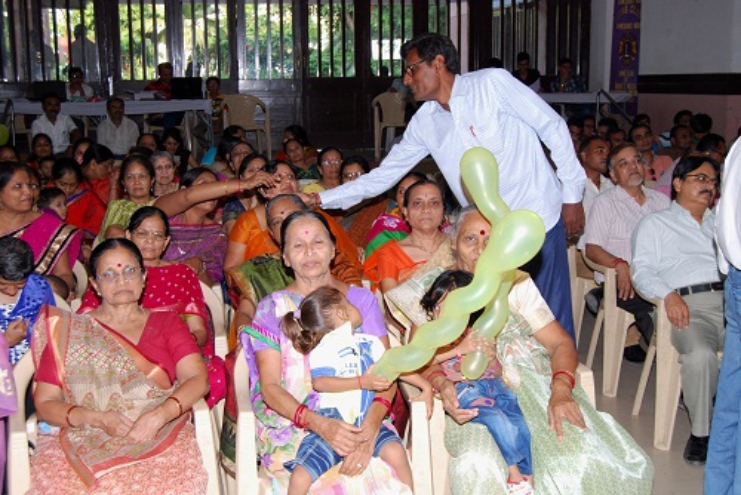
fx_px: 927
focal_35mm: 45
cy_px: 248
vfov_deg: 29.9
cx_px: 370
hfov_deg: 43.6
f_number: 6.3
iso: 400
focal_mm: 30
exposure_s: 1/100
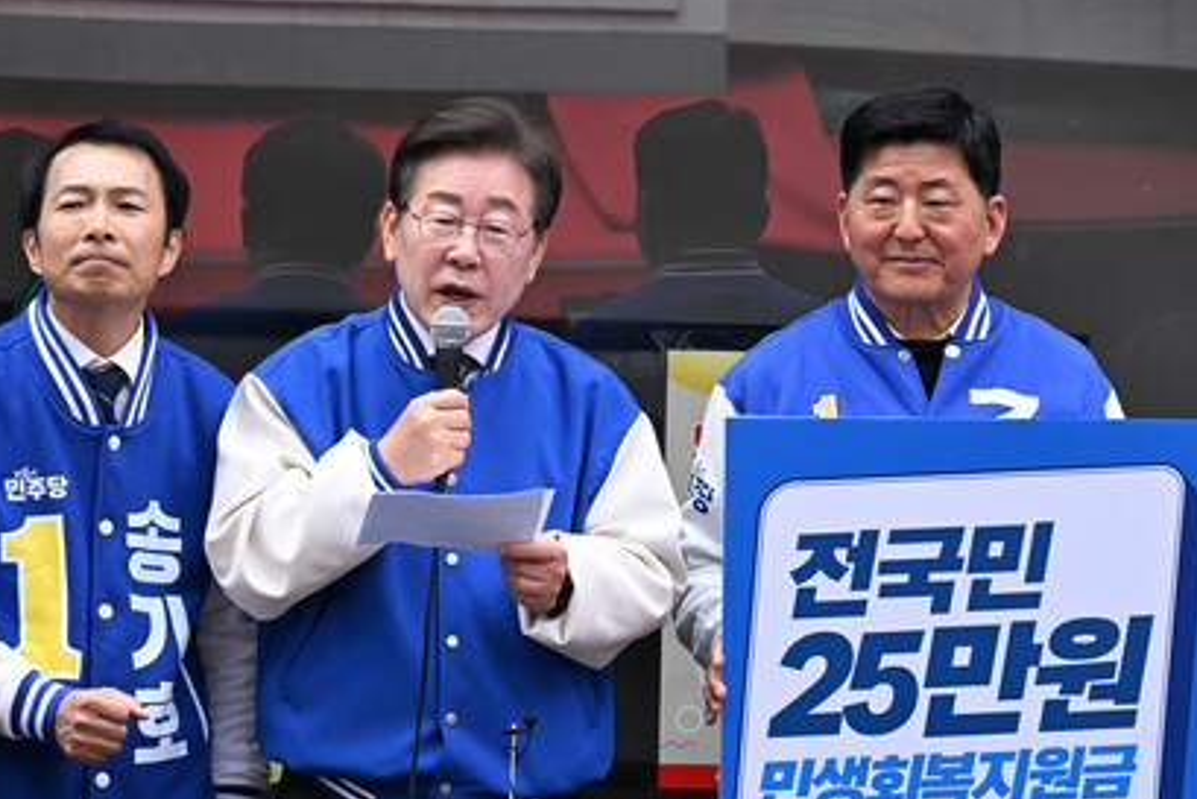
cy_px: 565
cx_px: 348
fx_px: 7317
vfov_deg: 6.2
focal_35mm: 220
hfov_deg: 9.3
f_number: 10
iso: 1400
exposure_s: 1/400
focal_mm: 150
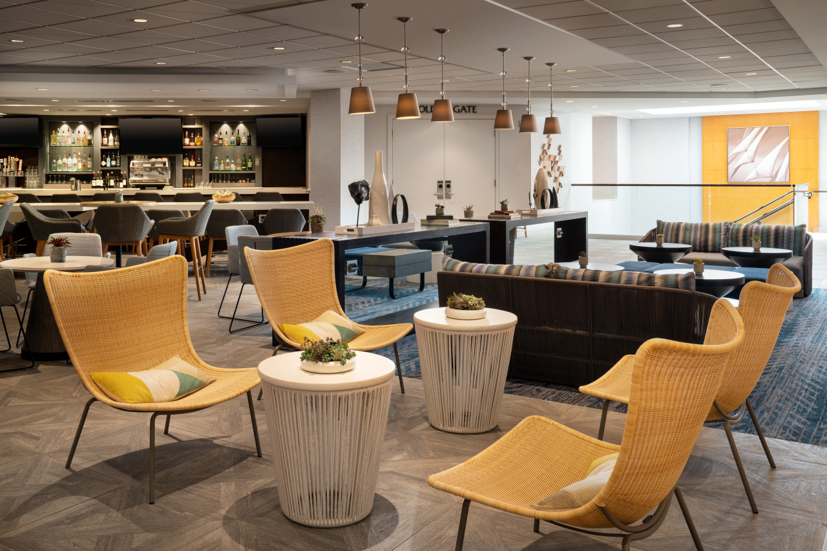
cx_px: 414
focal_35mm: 32
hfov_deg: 58.7
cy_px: 276
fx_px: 735
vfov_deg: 41.1
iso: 200
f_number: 11
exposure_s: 1/5
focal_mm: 32
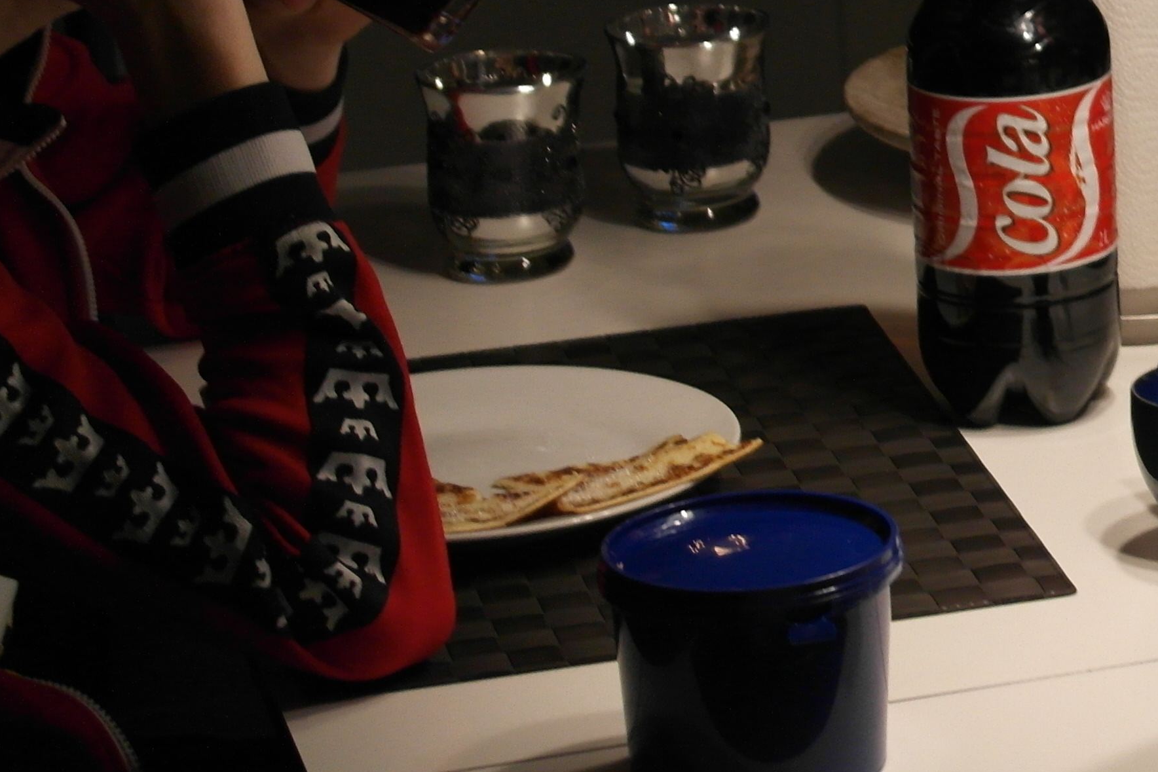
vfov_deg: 8.2
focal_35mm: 164
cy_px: -320
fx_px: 5275
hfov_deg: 12.0
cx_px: 1695
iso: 400
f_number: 4.5
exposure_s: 1/30
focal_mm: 35
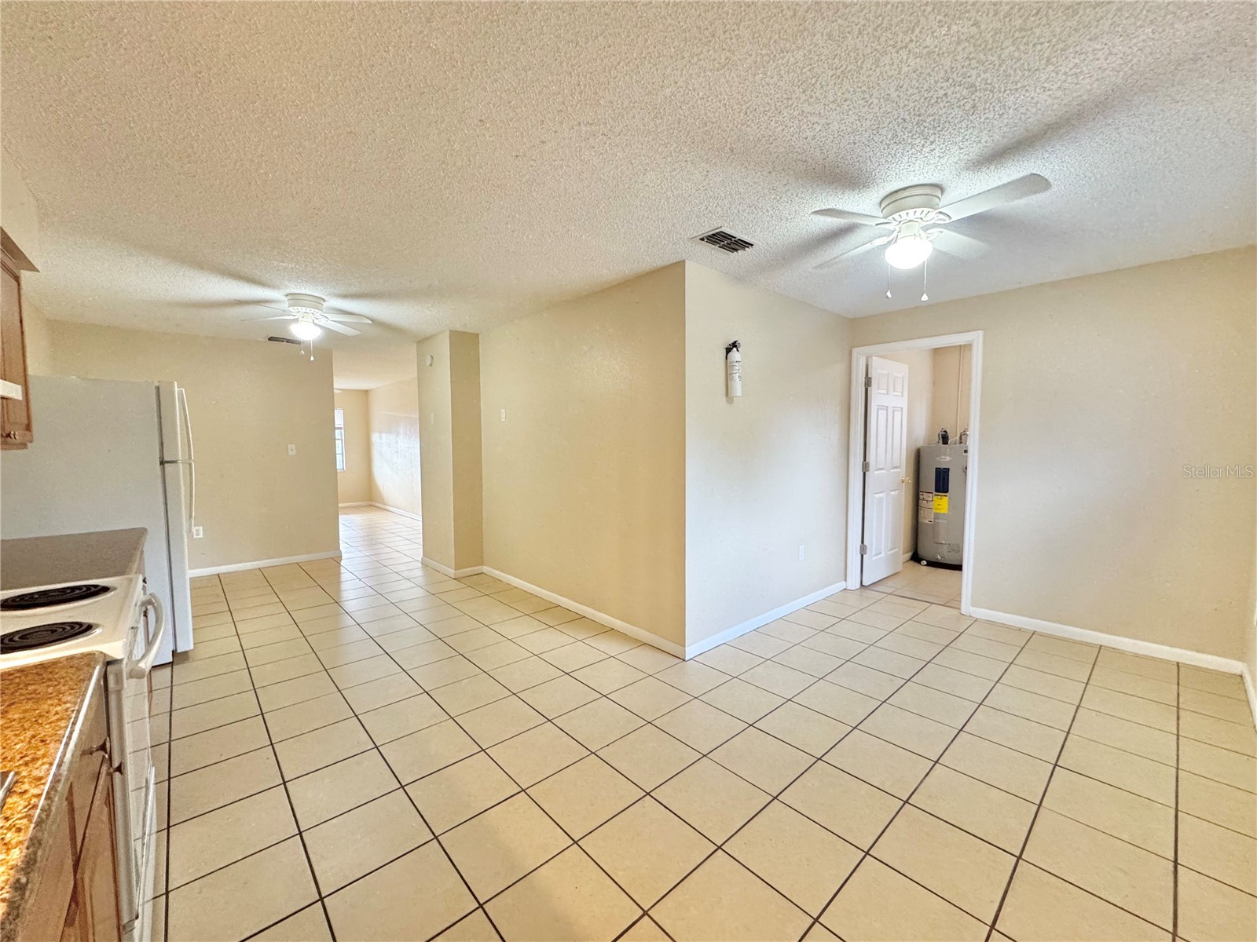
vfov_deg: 85.7
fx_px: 508
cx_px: 628
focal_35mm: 14
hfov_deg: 102.1
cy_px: 471
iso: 250
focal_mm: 2.22
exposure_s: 1/60
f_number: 2.2
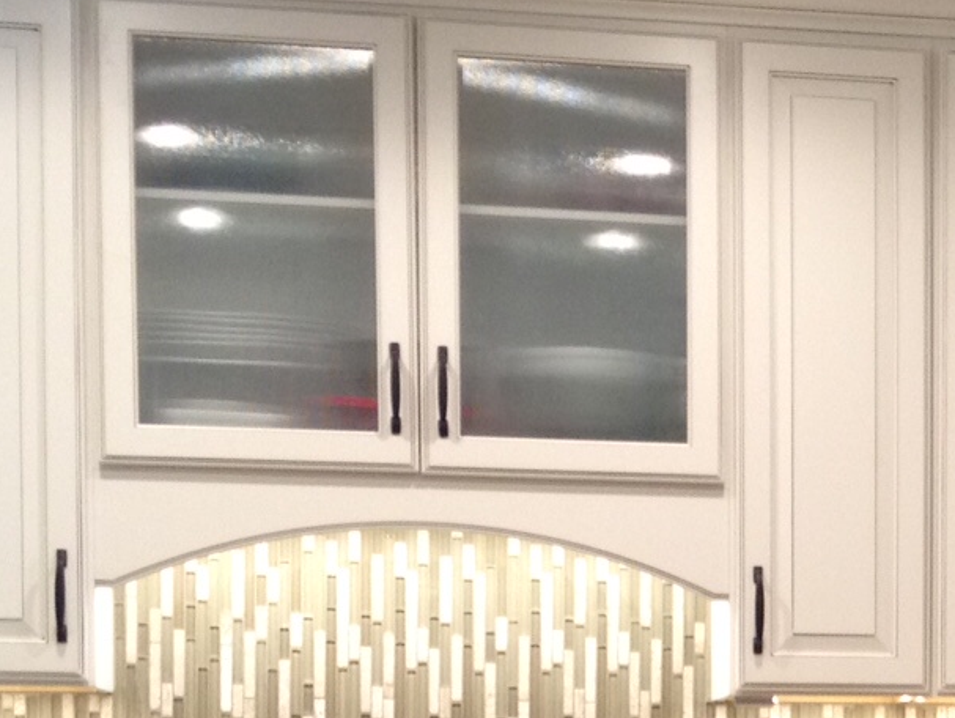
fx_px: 3257
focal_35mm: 118
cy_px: 882
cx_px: 1073
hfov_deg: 16.2
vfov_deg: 12.3
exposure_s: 1/20
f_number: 2.4
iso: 80
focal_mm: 4.28
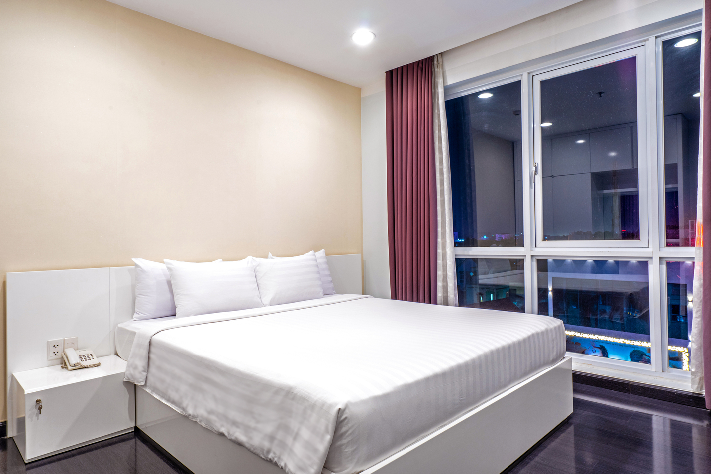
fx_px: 415
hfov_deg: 81.2
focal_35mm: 21
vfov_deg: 59.5
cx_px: 345
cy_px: 238
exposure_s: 5
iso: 160
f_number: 13
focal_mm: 20
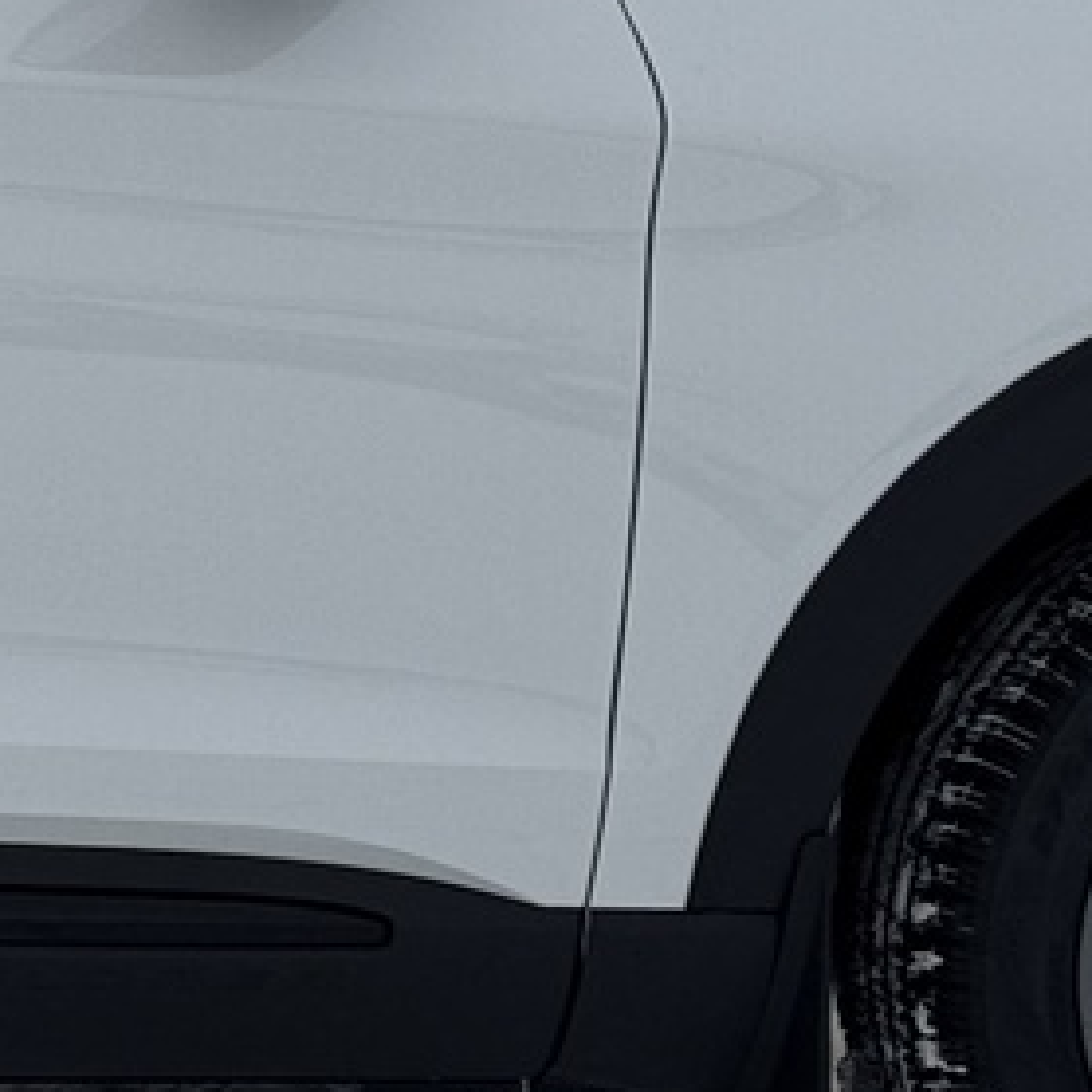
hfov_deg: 10.6
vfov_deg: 11.2
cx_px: -805
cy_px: 263
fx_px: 5568
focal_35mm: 156
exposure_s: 1/5814
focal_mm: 6.76
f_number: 1.78
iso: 80
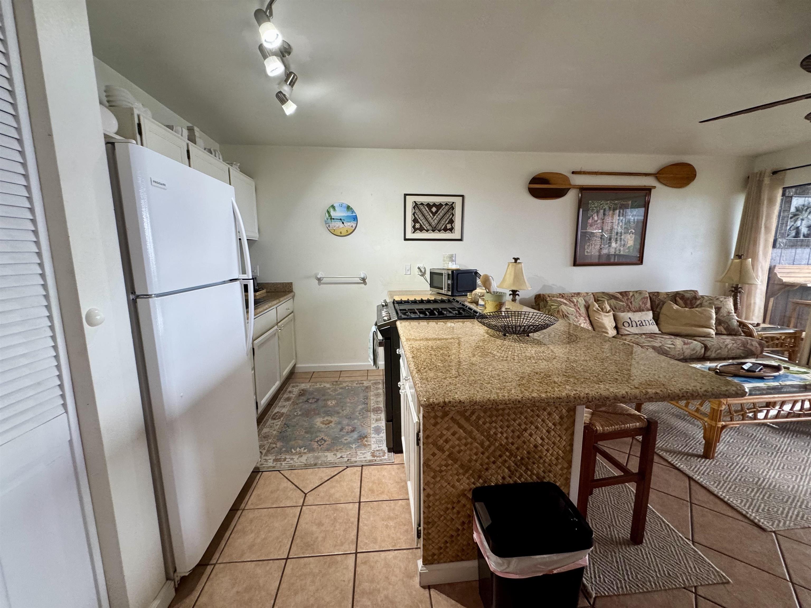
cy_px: 304
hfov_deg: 102.1
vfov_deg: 85.7
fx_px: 328
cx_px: 406
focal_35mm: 14
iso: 200
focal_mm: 2.22
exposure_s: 1/60
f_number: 2.2
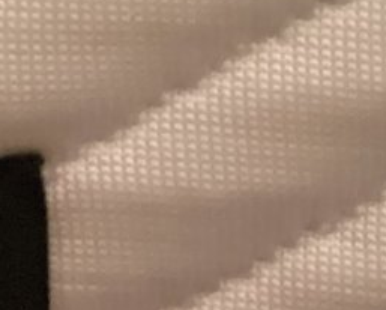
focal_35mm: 178
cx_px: 160
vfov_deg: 8.5
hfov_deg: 10.8
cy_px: 424
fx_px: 2035
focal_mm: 3.3
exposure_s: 1/15
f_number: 2.4
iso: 640
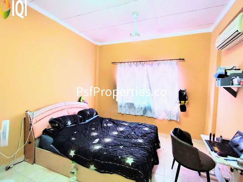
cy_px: 91
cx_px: 122
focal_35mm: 17
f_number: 2.2
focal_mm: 1.43
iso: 420
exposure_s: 1/33.3
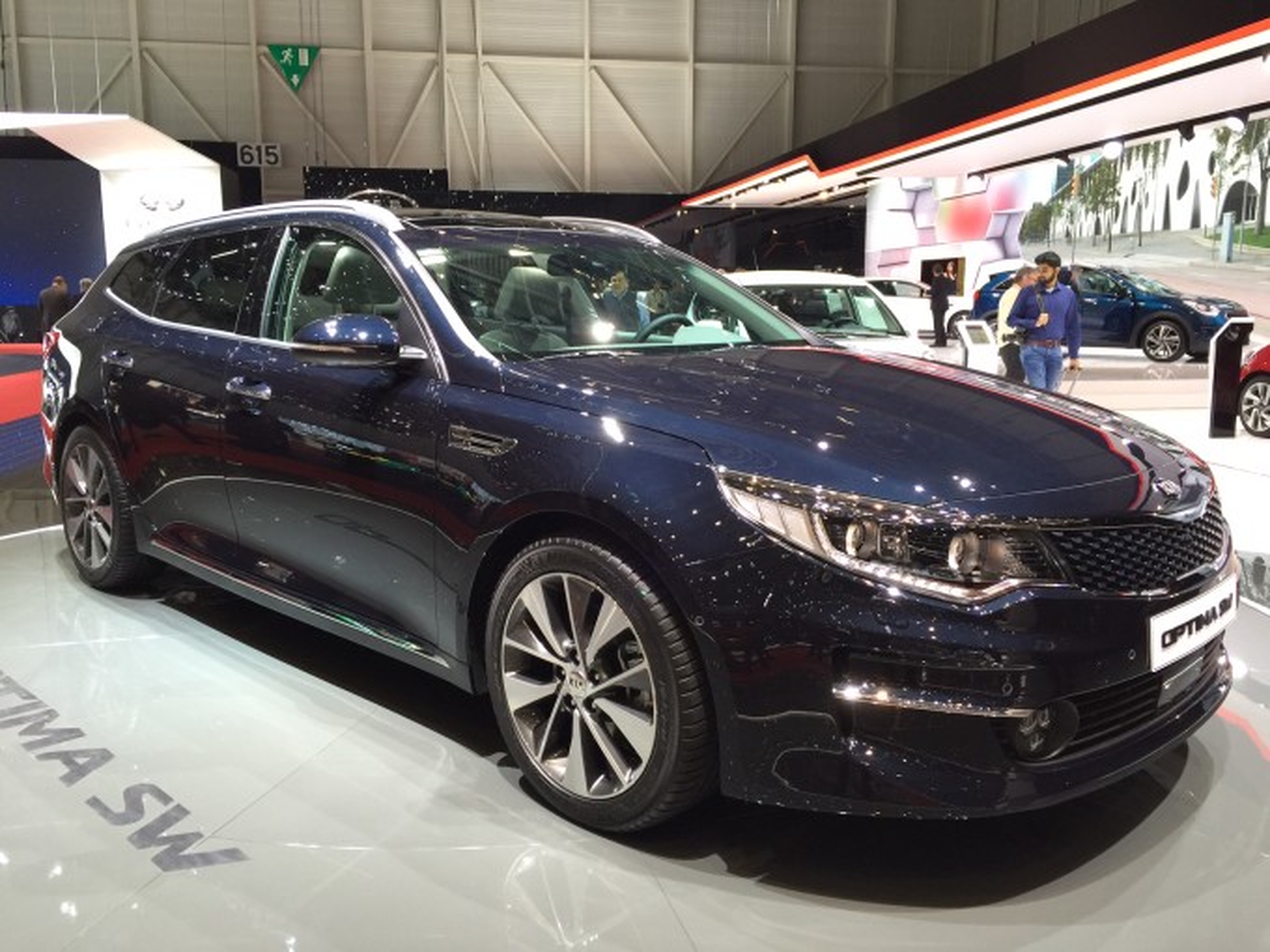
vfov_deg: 48.2
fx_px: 1064
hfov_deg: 61.7
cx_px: 635
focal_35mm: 29
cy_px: 476
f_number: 2.2
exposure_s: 1/33
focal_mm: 4.15
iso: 32
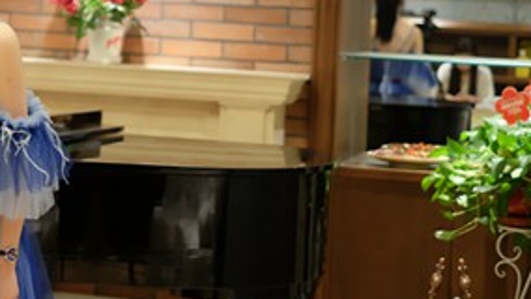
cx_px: 22
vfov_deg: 10.3
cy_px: 10
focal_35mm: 117
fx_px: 1648
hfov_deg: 17.9
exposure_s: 1/75
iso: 800
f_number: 1.4
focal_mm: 35
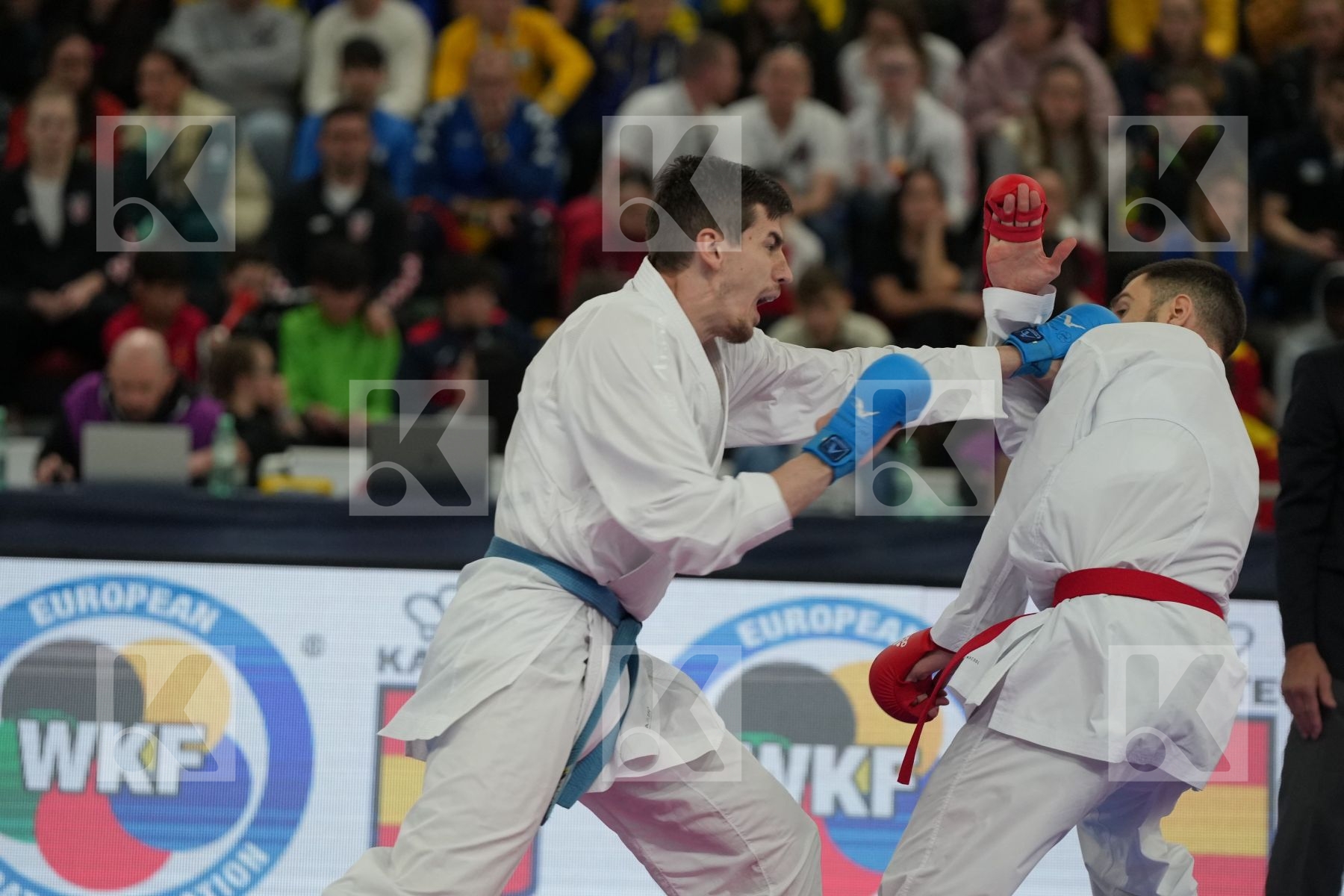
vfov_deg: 5.7
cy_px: 448
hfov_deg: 8.5
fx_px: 9071
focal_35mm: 243
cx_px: 672
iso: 1600
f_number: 2.8
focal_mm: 162
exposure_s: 1/1000
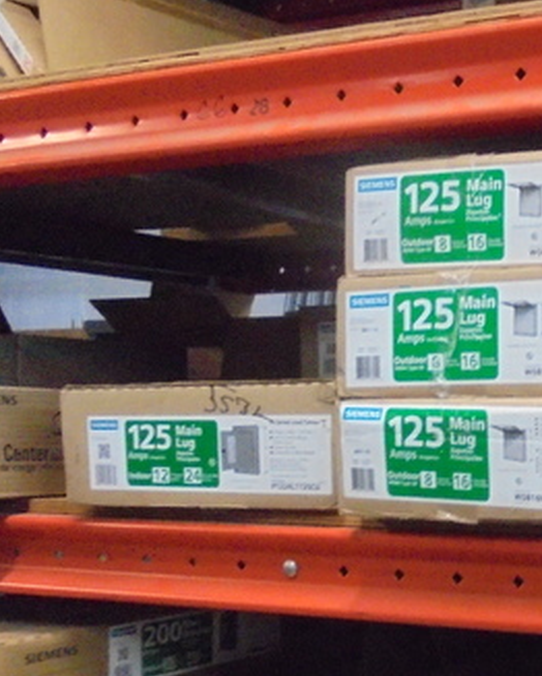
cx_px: 764
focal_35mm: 60
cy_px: 548
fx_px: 1202
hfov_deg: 22.0
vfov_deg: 30.6
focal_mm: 4.6
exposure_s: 1/15
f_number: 3.5
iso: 800
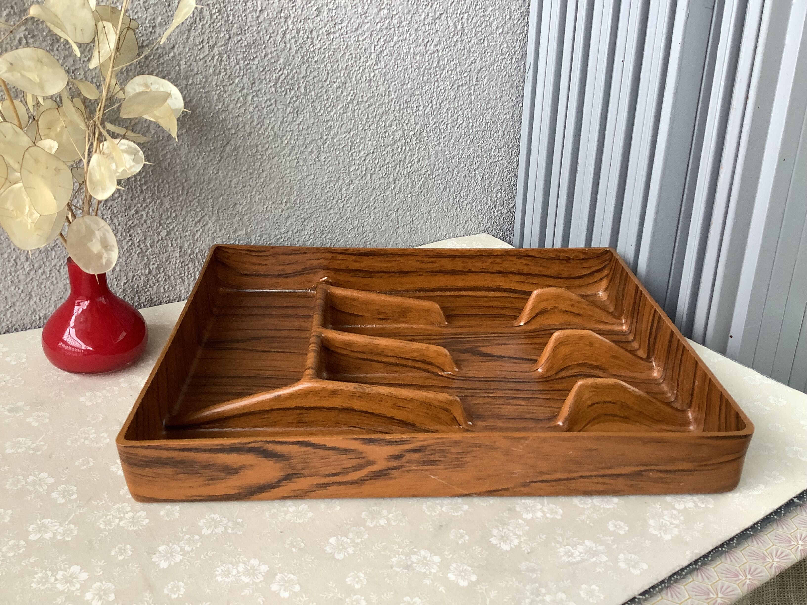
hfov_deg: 58.4
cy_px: 302
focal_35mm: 31
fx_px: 723
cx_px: 404
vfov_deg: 45.4
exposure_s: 1/60
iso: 80
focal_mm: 3.3
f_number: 2.4
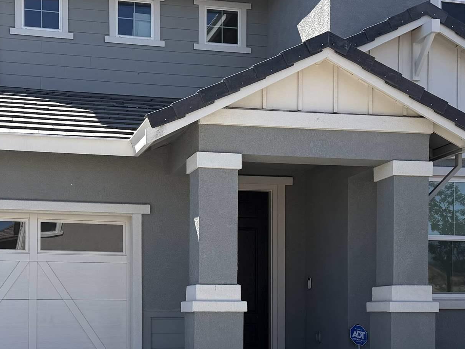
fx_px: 819
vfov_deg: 23.5
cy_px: 294
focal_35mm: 61
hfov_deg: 31.6
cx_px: 193
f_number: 1.78
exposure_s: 1/5319
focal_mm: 6.76
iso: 80
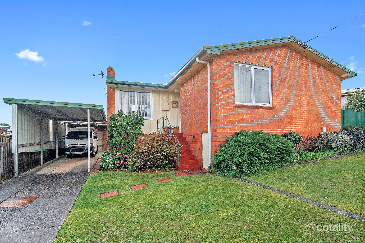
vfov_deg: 64.6
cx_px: 182
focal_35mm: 19
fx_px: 193
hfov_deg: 86.9
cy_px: 122
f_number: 11
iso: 160
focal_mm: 19
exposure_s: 1/125
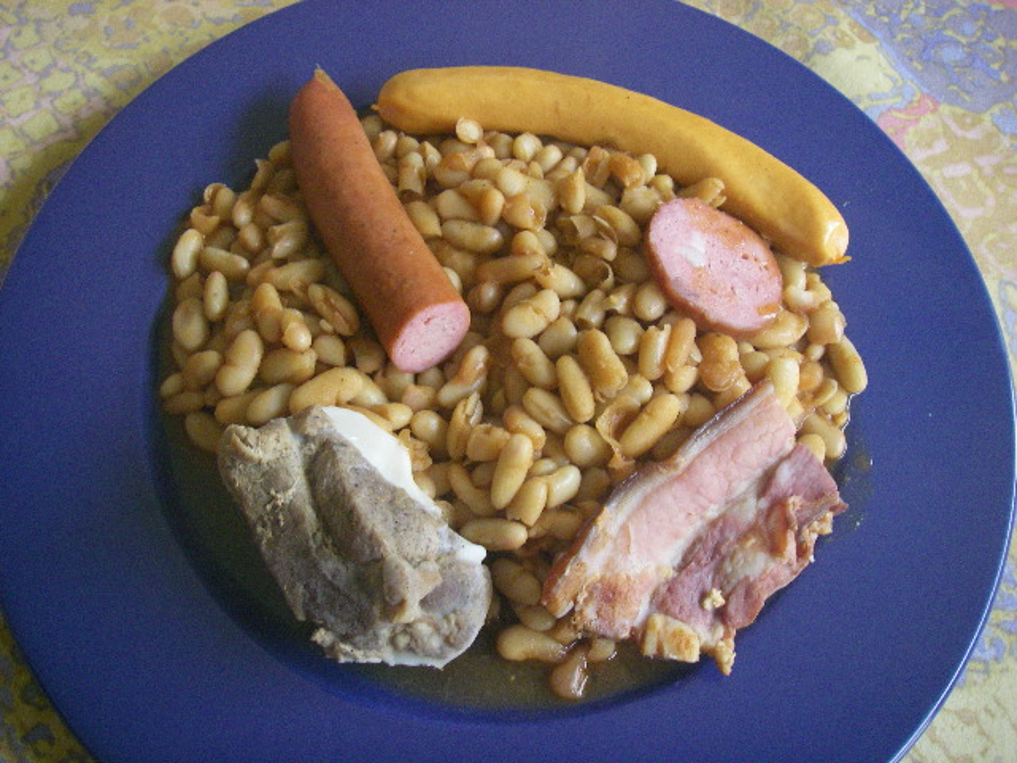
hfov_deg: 49.0
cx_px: 508
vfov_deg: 37.7
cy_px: 382
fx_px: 1116
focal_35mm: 38
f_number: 3.3
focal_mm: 6.3
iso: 400
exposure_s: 1/20
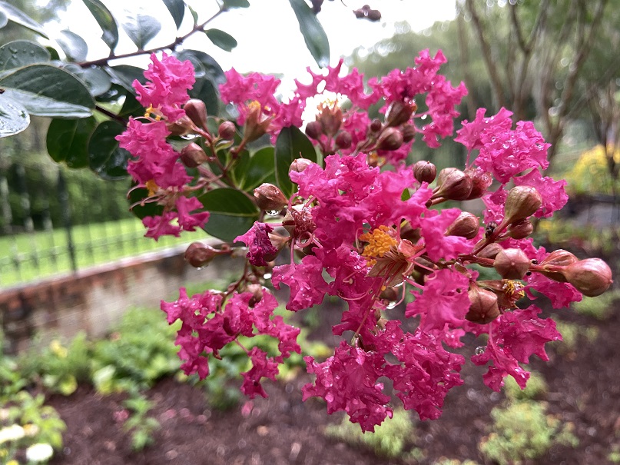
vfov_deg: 53.1
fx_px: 466
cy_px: 232
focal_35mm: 26
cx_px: 310
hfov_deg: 67.3
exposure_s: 1/72
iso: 125
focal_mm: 4.25
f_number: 1.8
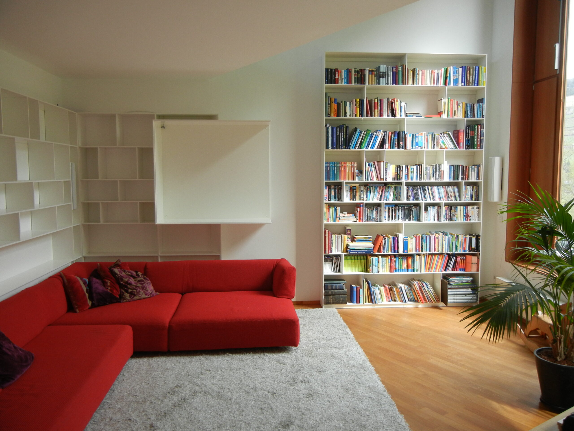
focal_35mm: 30
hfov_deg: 60.0
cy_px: 216
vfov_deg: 46.8
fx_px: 497
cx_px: 287
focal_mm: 5.4
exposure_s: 1/100
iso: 160
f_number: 3.5
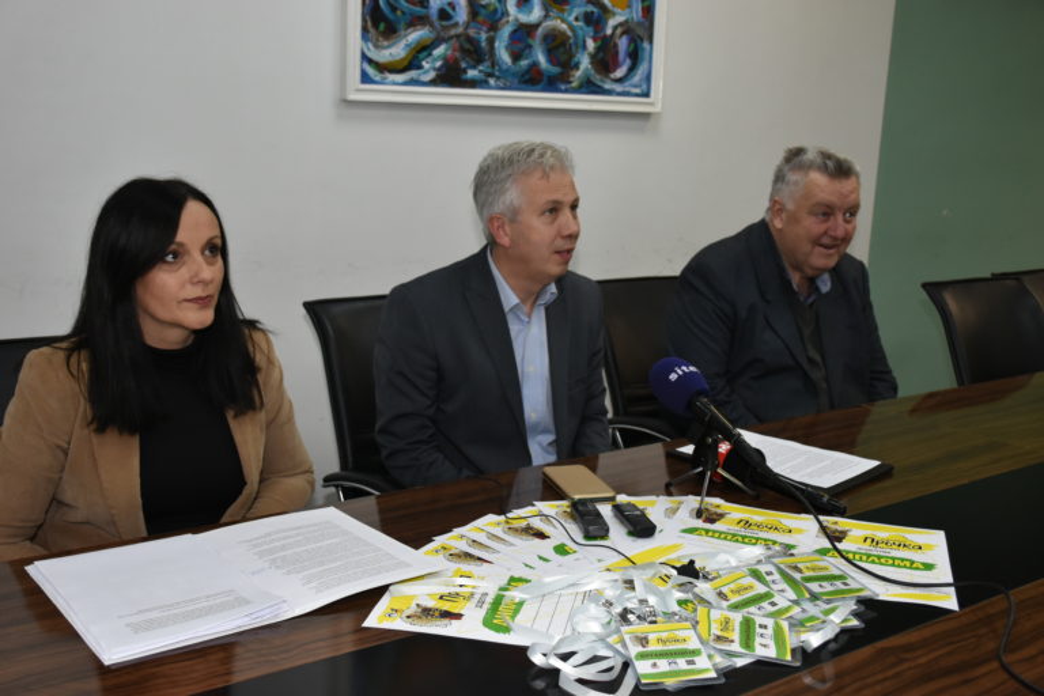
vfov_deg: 34.2
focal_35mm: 39
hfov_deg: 49.6
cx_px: 522
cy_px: 348
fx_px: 1131
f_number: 5
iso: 800
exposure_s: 1/100
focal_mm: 26
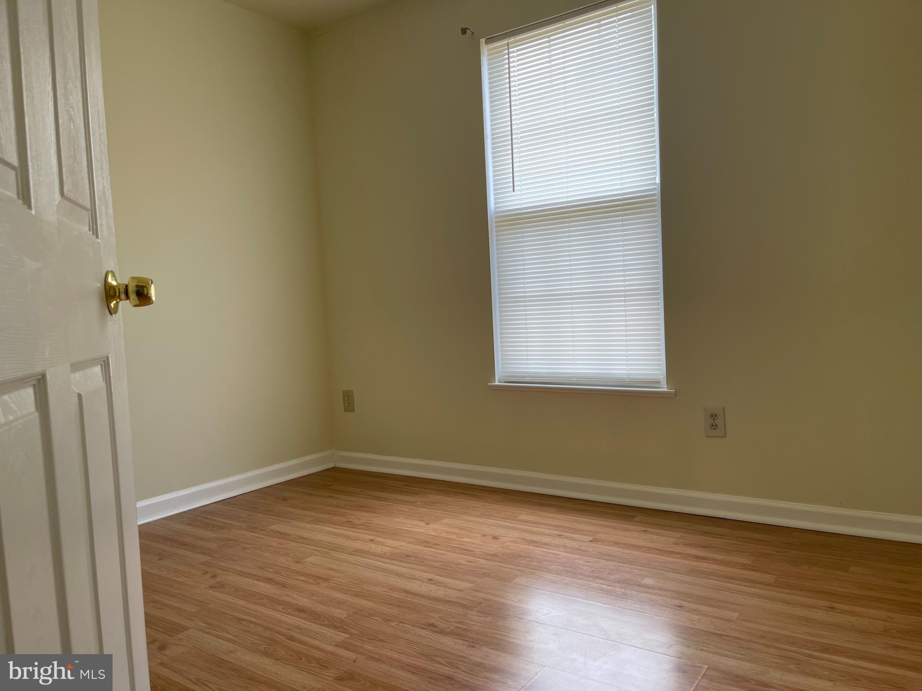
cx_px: 461
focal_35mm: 26
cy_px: 346
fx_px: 693
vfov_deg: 53.1
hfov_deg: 67.3
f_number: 1.6
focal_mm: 5.1
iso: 40
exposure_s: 1/121
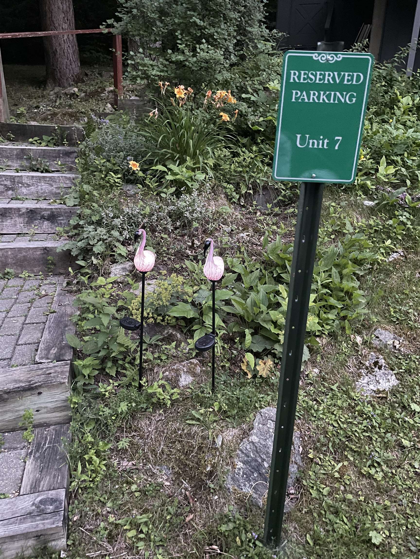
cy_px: 280
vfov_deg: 67.3
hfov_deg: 53.1
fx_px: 421
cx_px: 210
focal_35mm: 26
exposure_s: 1/11
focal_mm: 4.2
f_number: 1.6
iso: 500
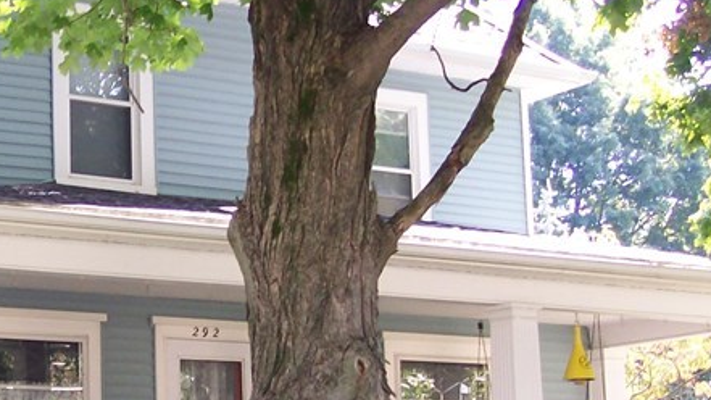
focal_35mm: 91
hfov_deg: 22.8
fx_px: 1716
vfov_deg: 13.2
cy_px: 324
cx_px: 69
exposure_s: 1/84.7
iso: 80
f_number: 2.7
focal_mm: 6
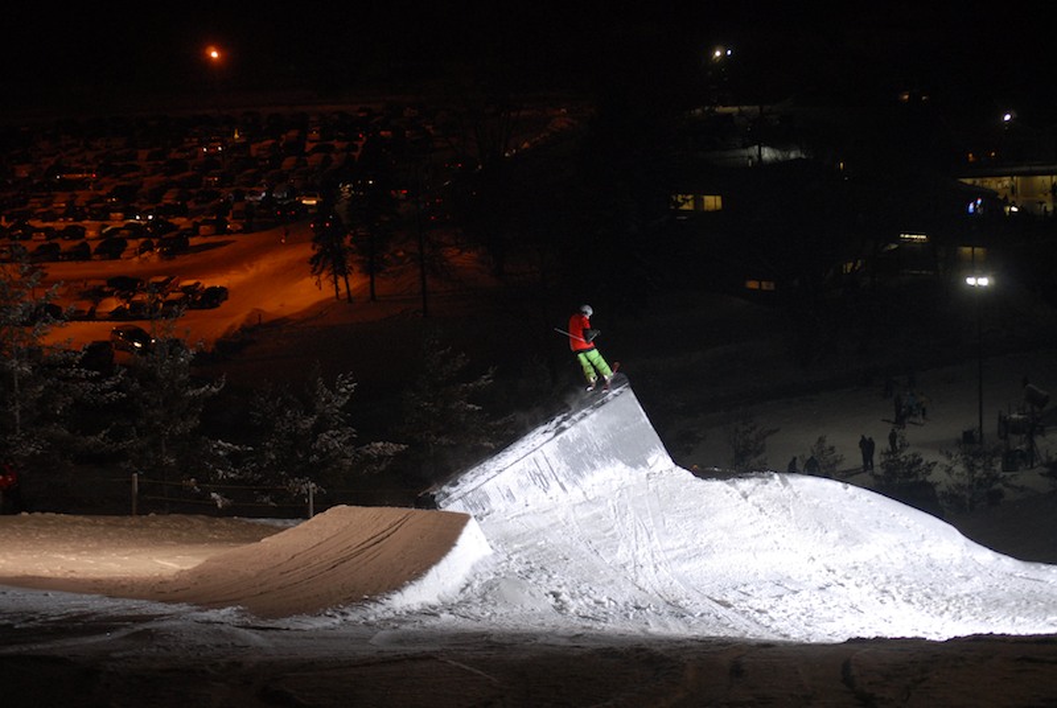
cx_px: 528
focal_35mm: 82
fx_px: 2426
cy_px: 354
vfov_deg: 16.6
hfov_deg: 24.6
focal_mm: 55
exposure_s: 1/80
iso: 500
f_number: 4
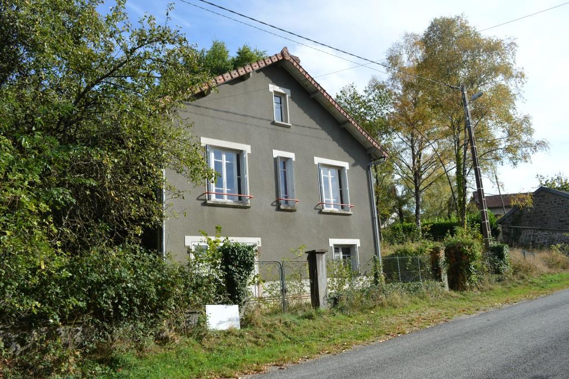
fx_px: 426
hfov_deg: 67.4
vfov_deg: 47.9
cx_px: 284
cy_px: 190
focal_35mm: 27
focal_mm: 18
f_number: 8
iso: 100
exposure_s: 1/250
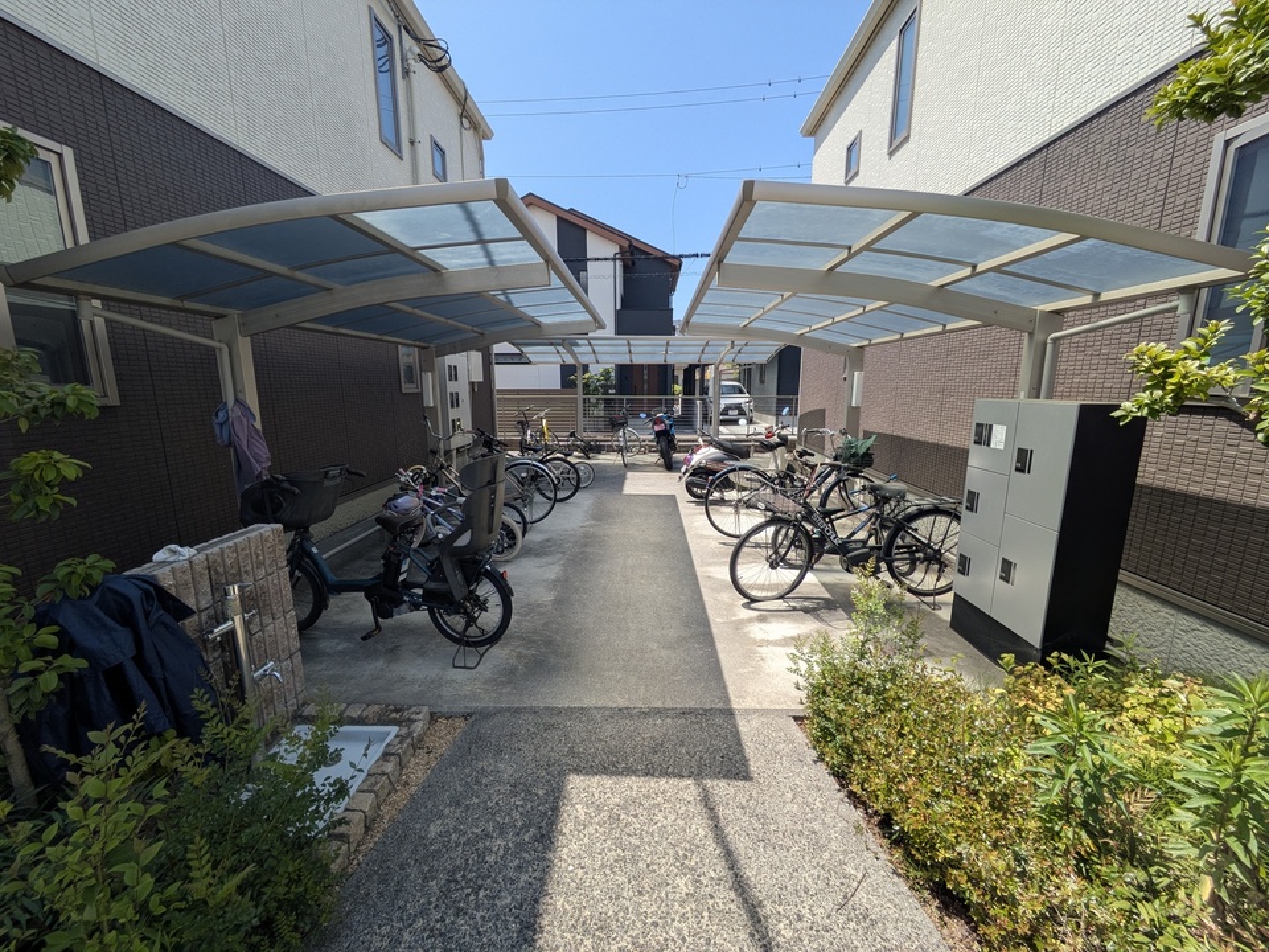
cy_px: 476
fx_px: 513
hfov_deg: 102.1
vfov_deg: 85.7
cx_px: 634
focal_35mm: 14
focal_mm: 1.83
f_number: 2.2
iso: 50
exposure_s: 1/1203
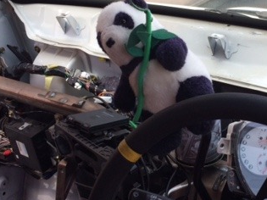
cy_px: 80
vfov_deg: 24.8
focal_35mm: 59
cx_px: 187
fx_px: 455
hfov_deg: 32.3
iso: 32
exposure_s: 1/533
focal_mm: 4.15
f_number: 2.2
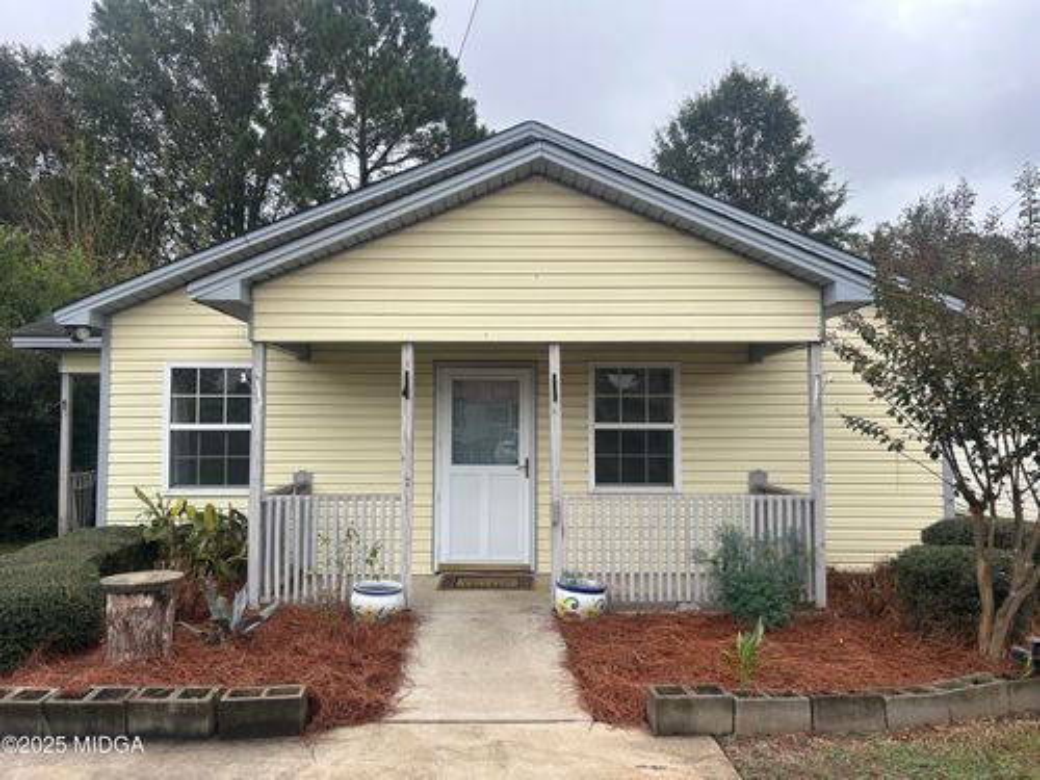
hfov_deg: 67.3
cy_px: 390
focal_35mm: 26
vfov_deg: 53.1
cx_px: 520
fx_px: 781
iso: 50
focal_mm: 5.7
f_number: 1.5
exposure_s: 1/1068
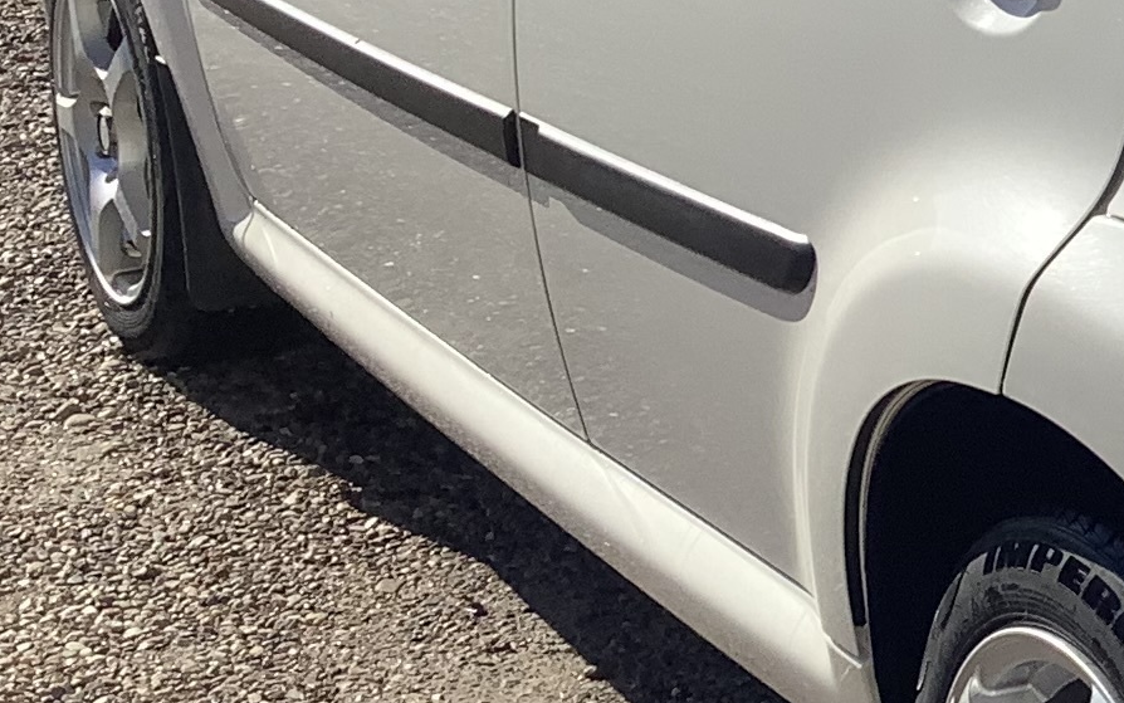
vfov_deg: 10.9
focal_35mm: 120
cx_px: 1606
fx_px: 3676
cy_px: 140
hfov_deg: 16.1
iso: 25
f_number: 2.4
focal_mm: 3.3
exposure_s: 1/1538
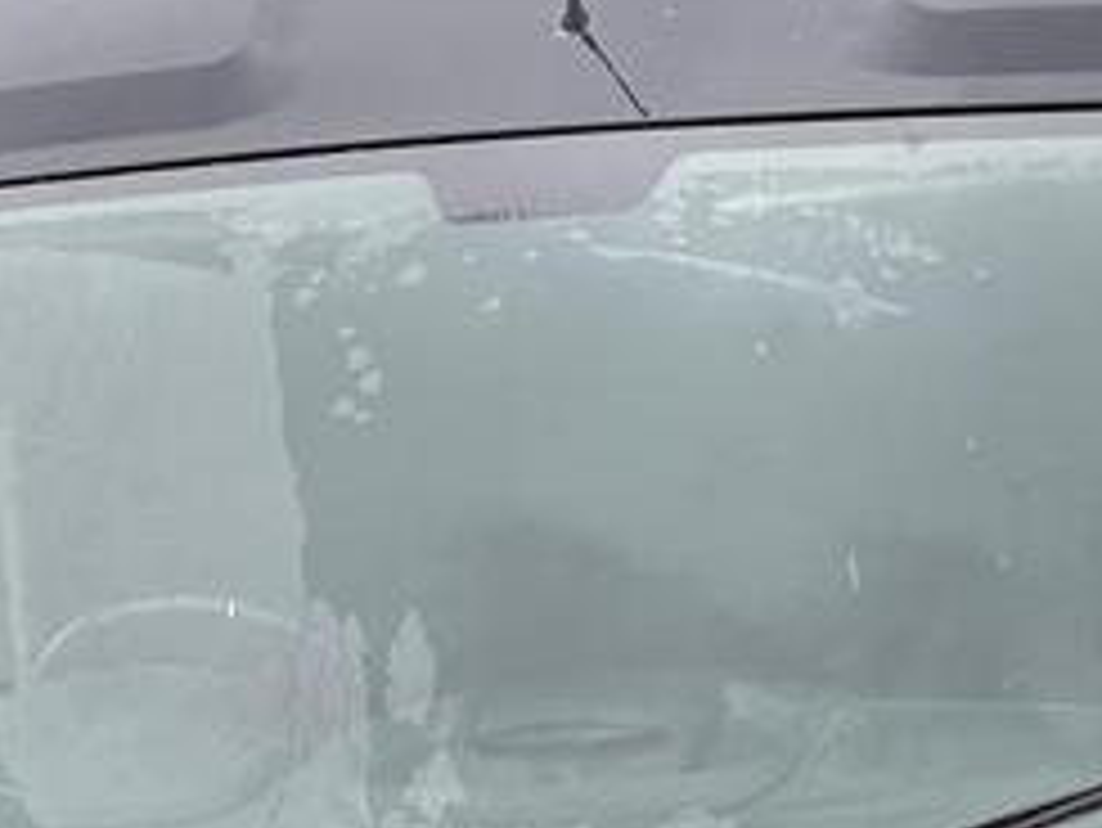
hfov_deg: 20.4
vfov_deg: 14.6
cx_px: 895
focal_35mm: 95
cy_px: 1192
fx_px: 3026
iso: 64
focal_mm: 5.96
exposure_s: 1/716
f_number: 1.6
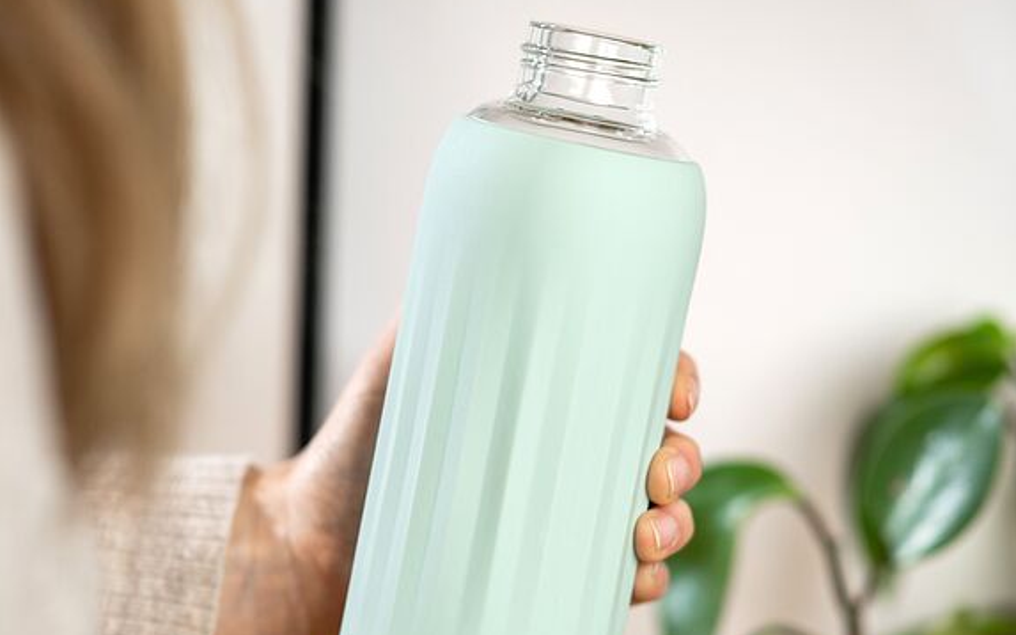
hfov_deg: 12.9
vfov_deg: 8.1
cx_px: 511
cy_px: 492
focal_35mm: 162
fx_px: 4485
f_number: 2.2
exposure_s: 1/200
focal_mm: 105
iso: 500
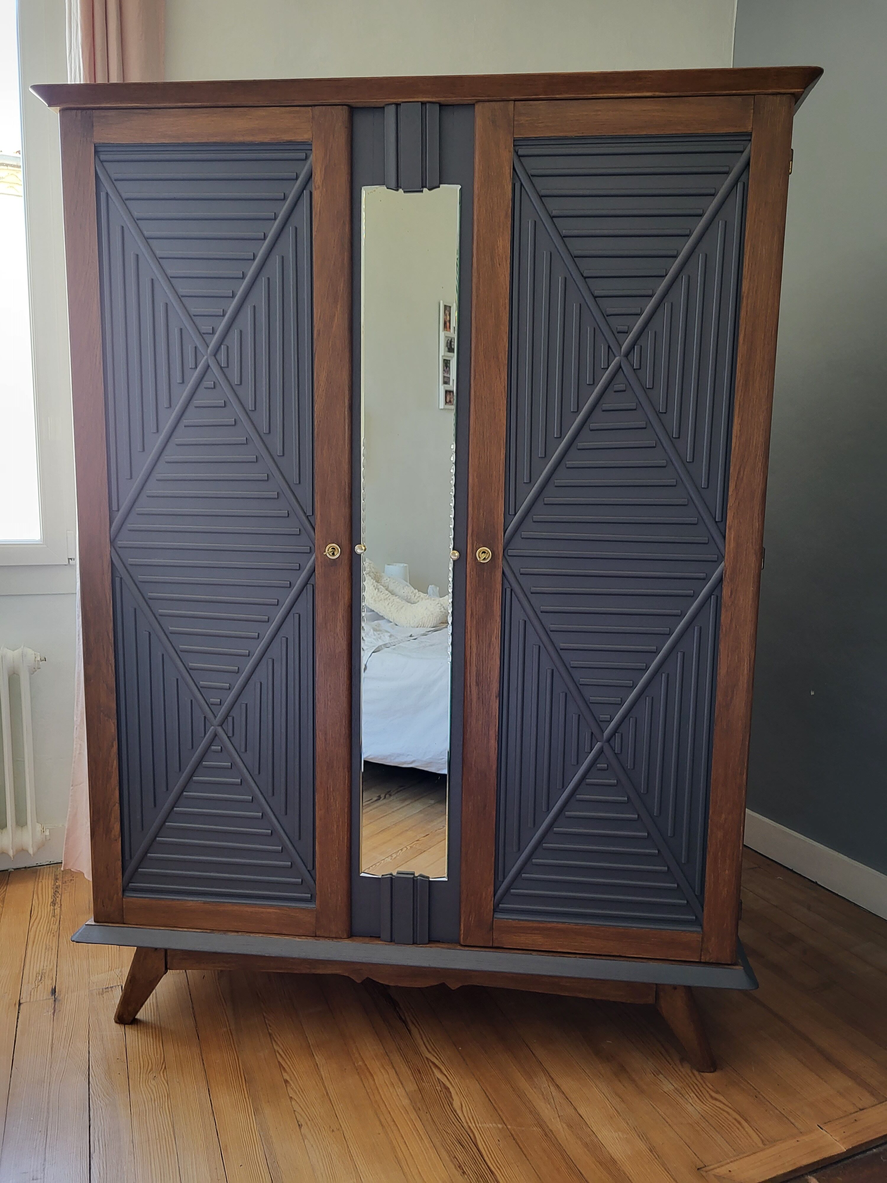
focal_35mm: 26
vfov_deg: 67.3
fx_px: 888
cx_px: 444
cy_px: 592
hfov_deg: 53.1
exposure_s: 1/50
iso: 160
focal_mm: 5.4
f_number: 1.8
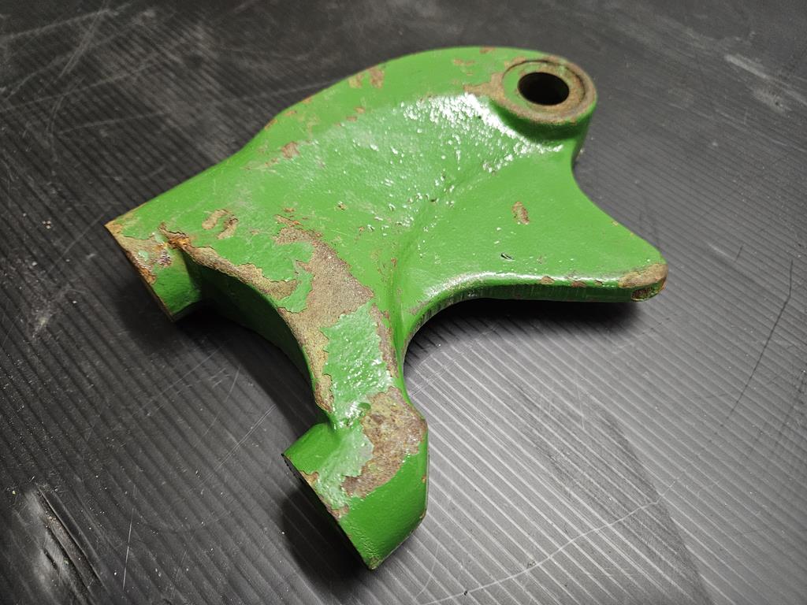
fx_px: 536
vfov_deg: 58.9
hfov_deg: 73.9
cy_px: 302
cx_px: 404
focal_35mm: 23
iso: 640
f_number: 1.8
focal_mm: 5.4
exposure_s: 1/50
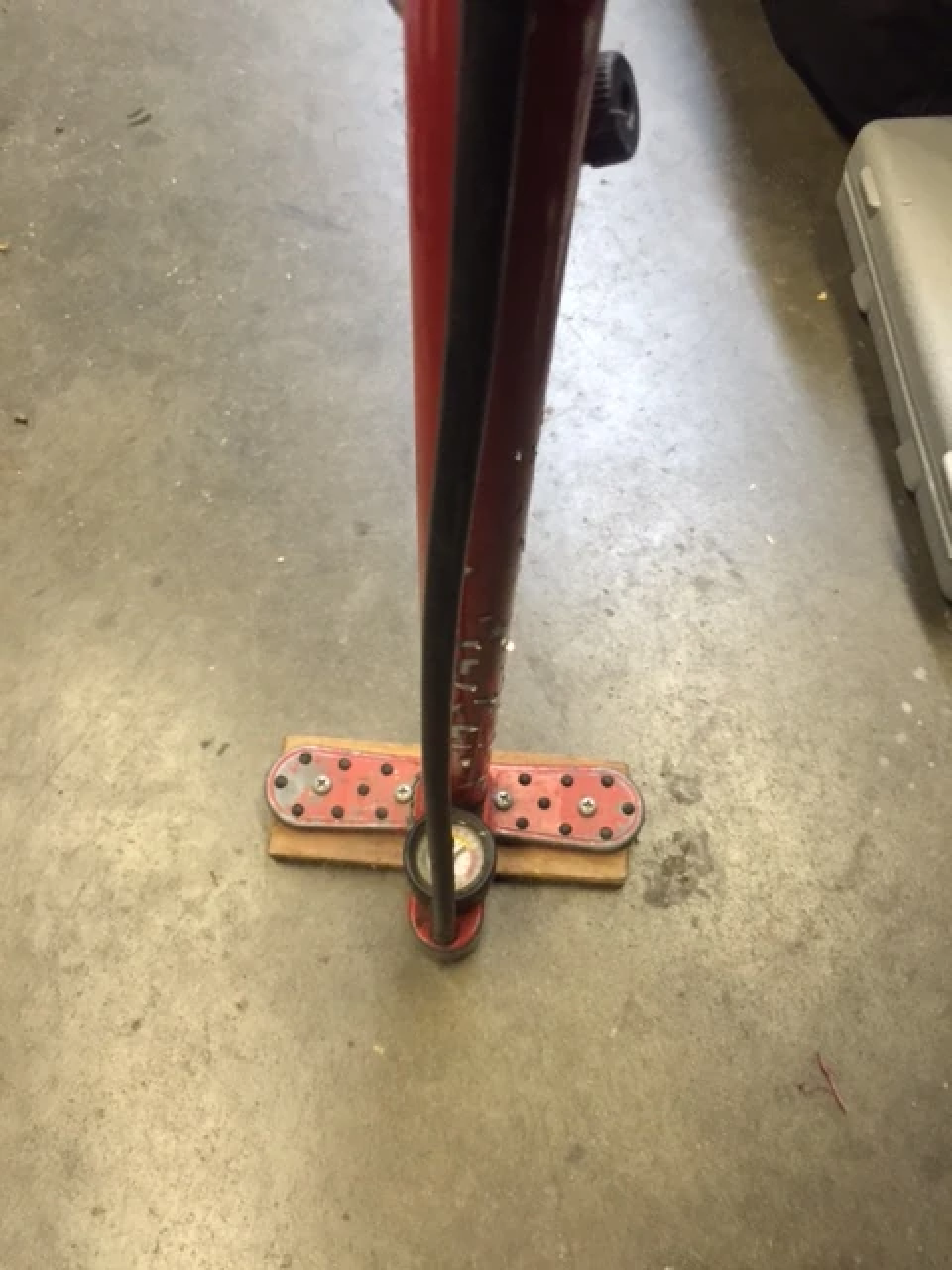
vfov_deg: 61.7
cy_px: 635
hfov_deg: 48.2
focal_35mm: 29
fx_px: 1063
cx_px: 476
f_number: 2.2
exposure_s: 1/10
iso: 125
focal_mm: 4.15
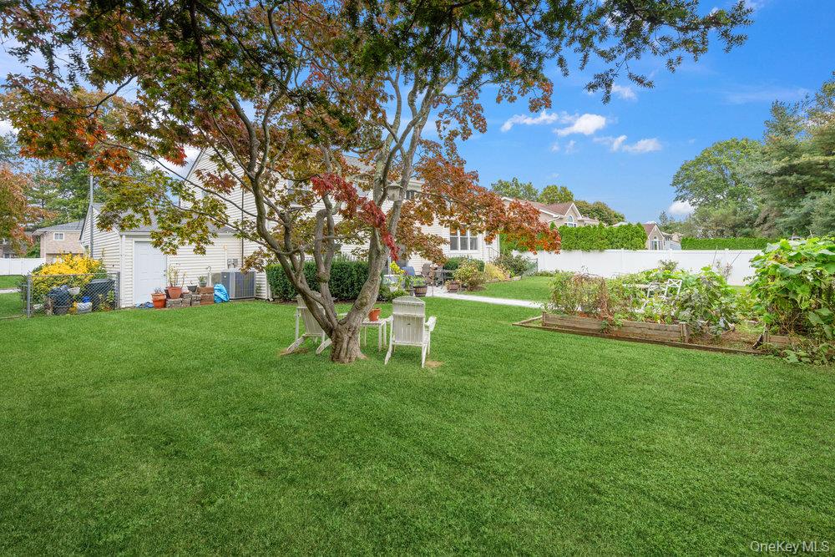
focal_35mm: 16
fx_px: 371
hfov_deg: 96.7
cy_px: 278
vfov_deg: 73.8
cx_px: 418
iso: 320
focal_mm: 16
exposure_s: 1/200
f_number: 5
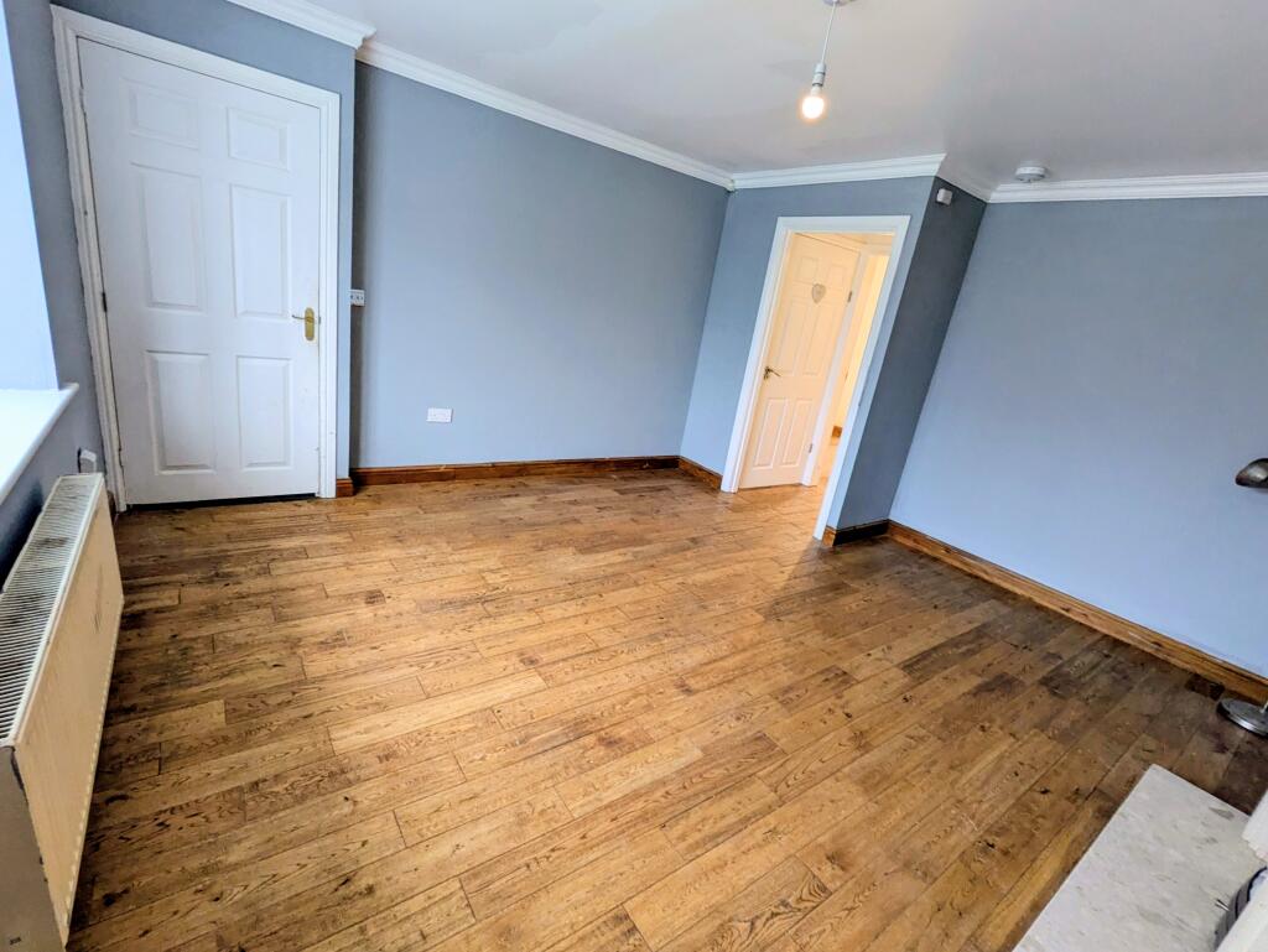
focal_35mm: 14
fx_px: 513
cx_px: 634
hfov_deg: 102.0
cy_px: 476
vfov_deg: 85.7
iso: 82
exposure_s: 1/25
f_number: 2.2
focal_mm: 1.83
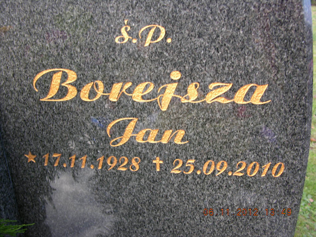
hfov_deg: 52.6
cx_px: 158
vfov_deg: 40.7
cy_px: 118
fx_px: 320
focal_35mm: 35
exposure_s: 1/60.5
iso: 50
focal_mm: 8.9
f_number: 3.2
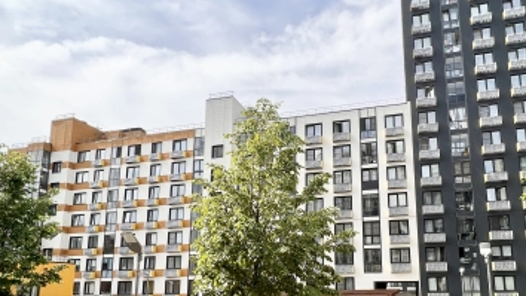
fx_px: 349
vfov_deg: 44.3
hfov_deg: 73.0
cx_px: 324
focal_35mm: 25
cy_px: 226
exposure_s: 1/935
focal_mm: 1.57
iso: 32
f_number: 1.8
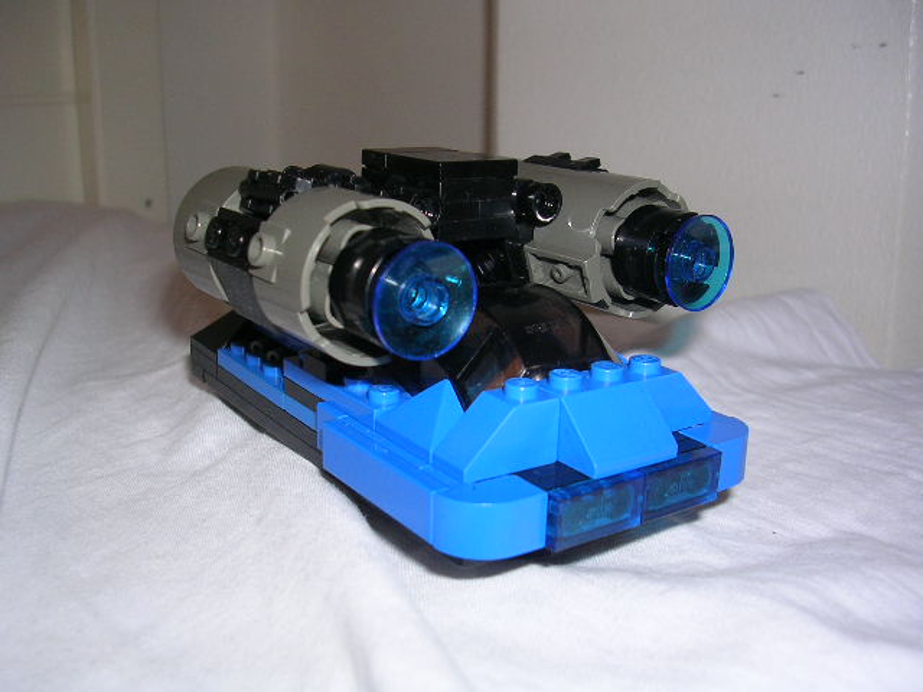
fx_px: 1013
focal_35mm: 38
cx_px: 462
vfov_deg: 37.7
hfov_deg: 49.0
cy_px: 346
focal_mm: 5.8
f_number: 2.8
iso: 50
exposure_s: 1/60.1
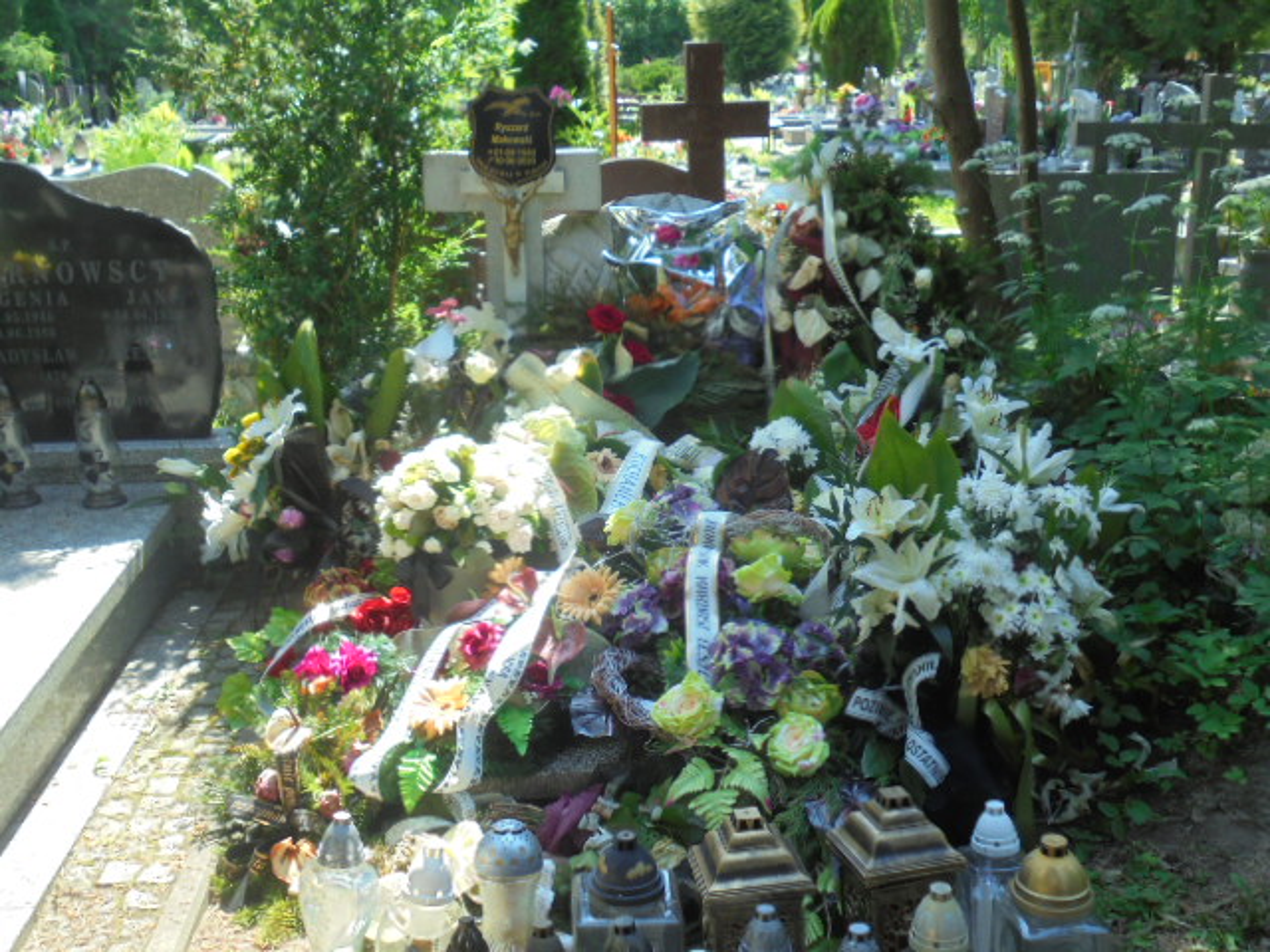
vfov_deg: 37.7
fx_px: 1394
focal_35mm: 38
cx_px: 635
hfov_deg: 49.0
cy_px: 476
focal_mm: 6.9
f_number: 4.2
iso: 100
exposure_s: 1/125
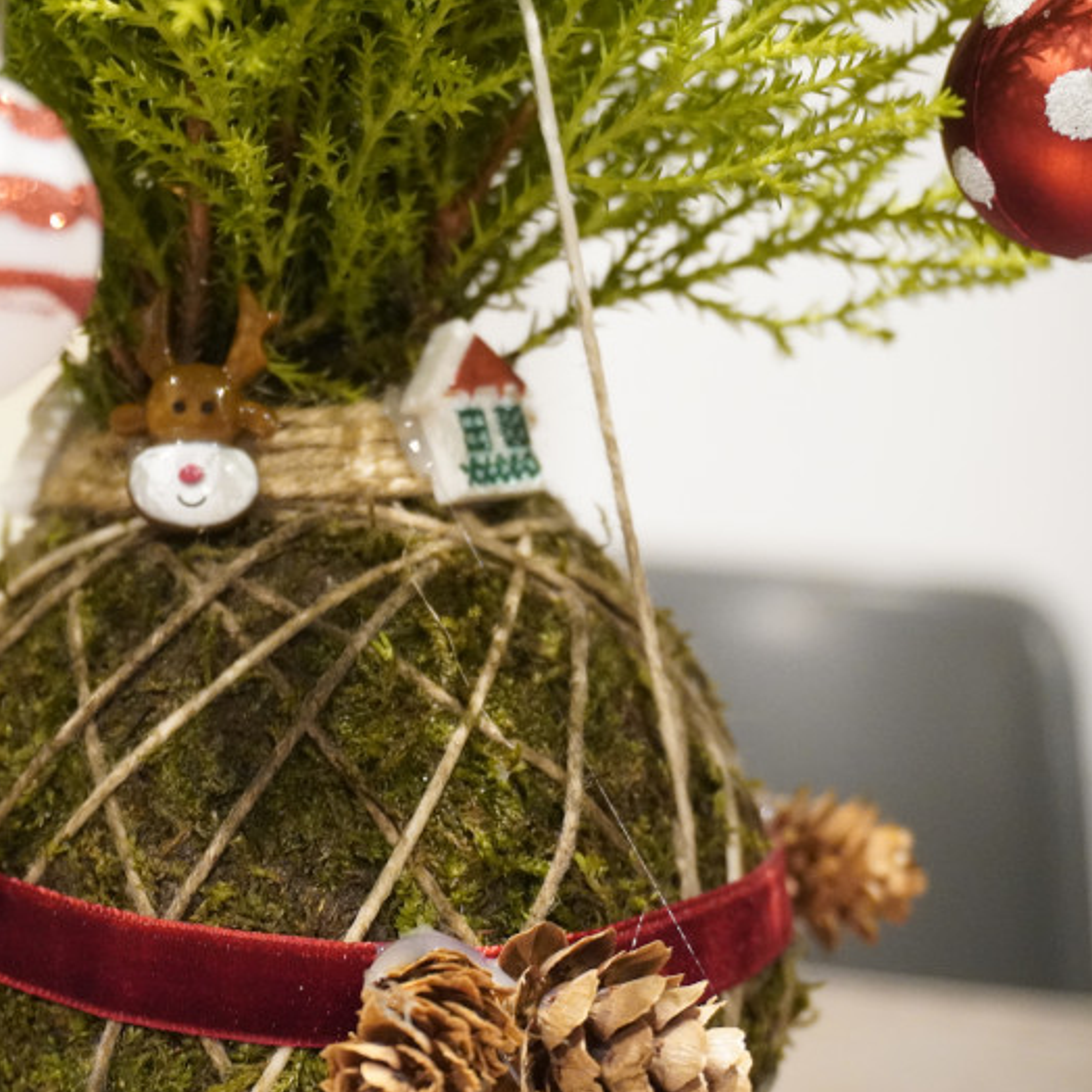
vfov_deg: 24.7
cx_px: 267
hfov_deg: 24.4
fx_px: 2498
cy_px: 549
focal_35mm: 70
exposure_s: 1/50
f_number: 5.6
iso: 6400
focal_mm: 36
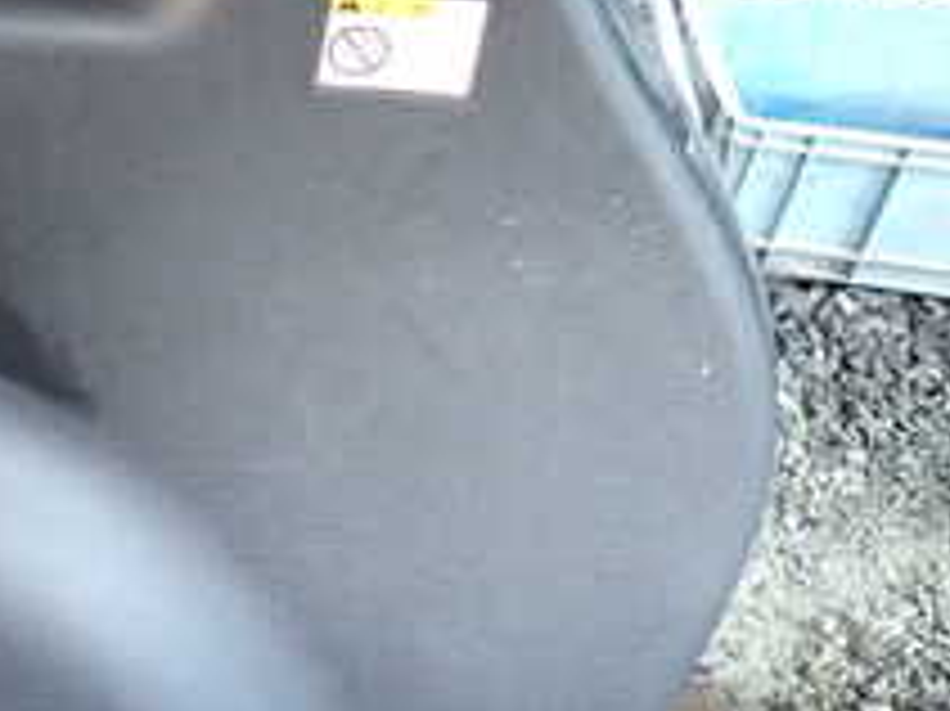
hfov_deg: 23.5
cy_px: 122
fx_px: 1947
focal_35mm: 71
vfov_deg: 20.4
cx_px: -360
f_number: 2
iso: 400
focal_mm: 4.5
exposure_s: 1/30
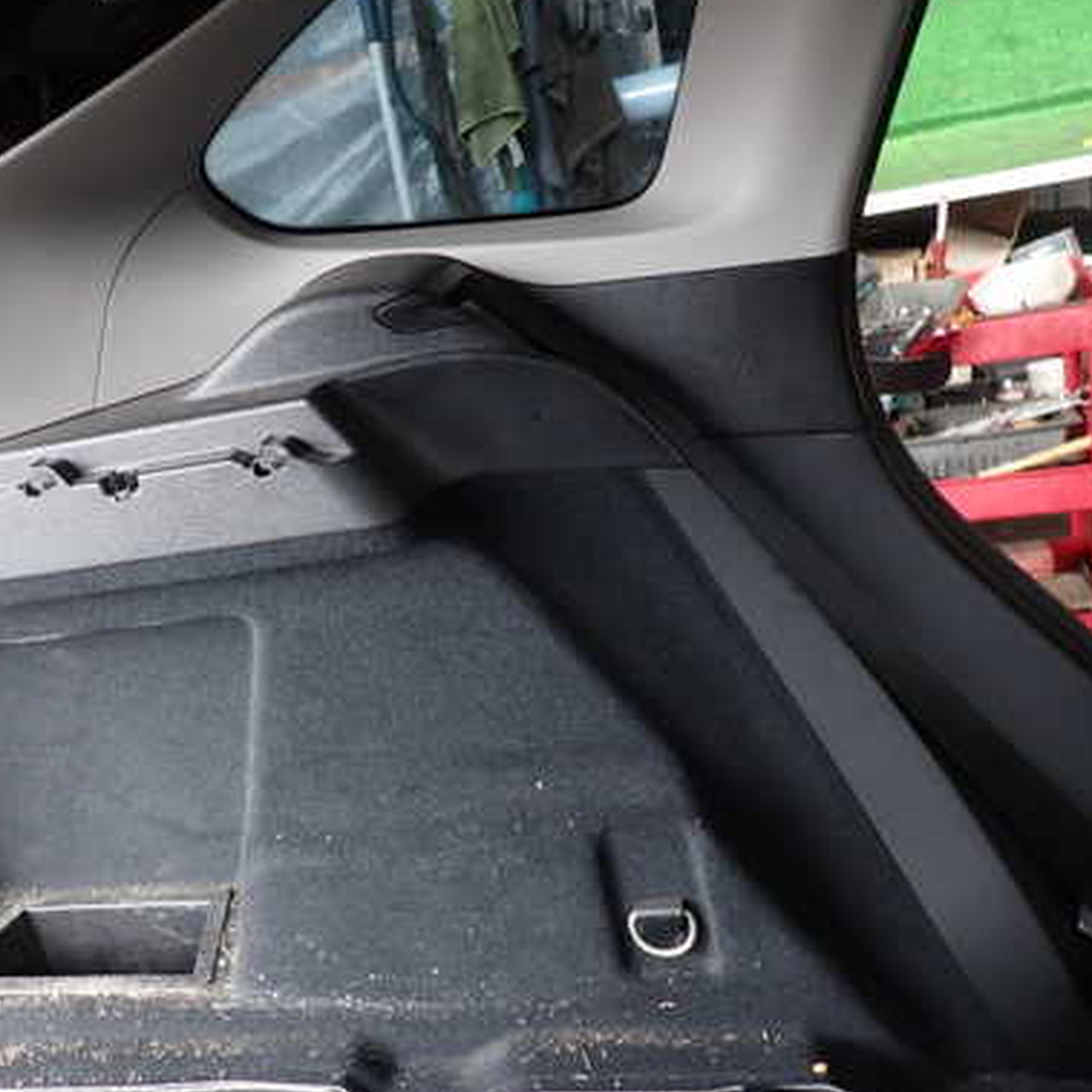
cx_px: 403
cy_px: 562
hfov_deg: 46.8
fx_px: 1249
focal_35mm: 35
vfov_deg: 47.2
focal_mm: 4.5
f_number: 2
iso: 200
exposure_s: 1/40
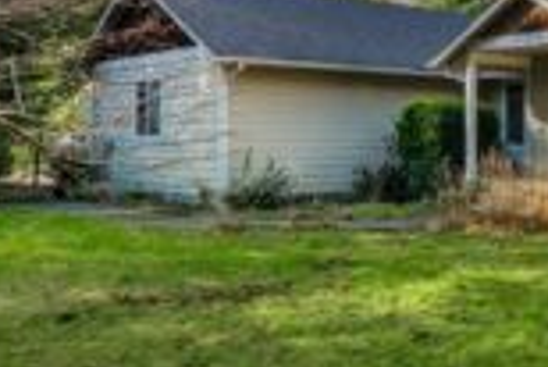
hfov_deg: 31.6
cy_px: 109
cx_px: 665
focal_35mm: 52
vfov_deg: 25.8
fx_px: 792
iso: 100
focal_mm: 20
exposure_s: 1/200
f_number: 6.3
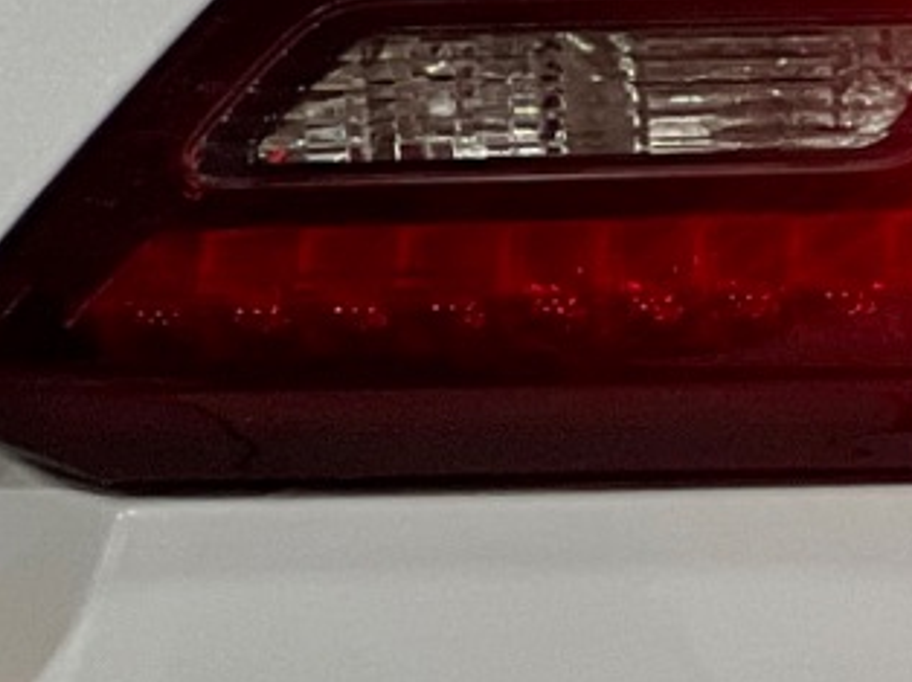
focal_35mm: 471
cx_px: 2483
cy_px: 371
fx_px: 12400
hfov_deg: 4.1
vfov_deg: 3.2
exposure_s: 1/40
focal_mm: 9
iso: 200
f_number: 2.8
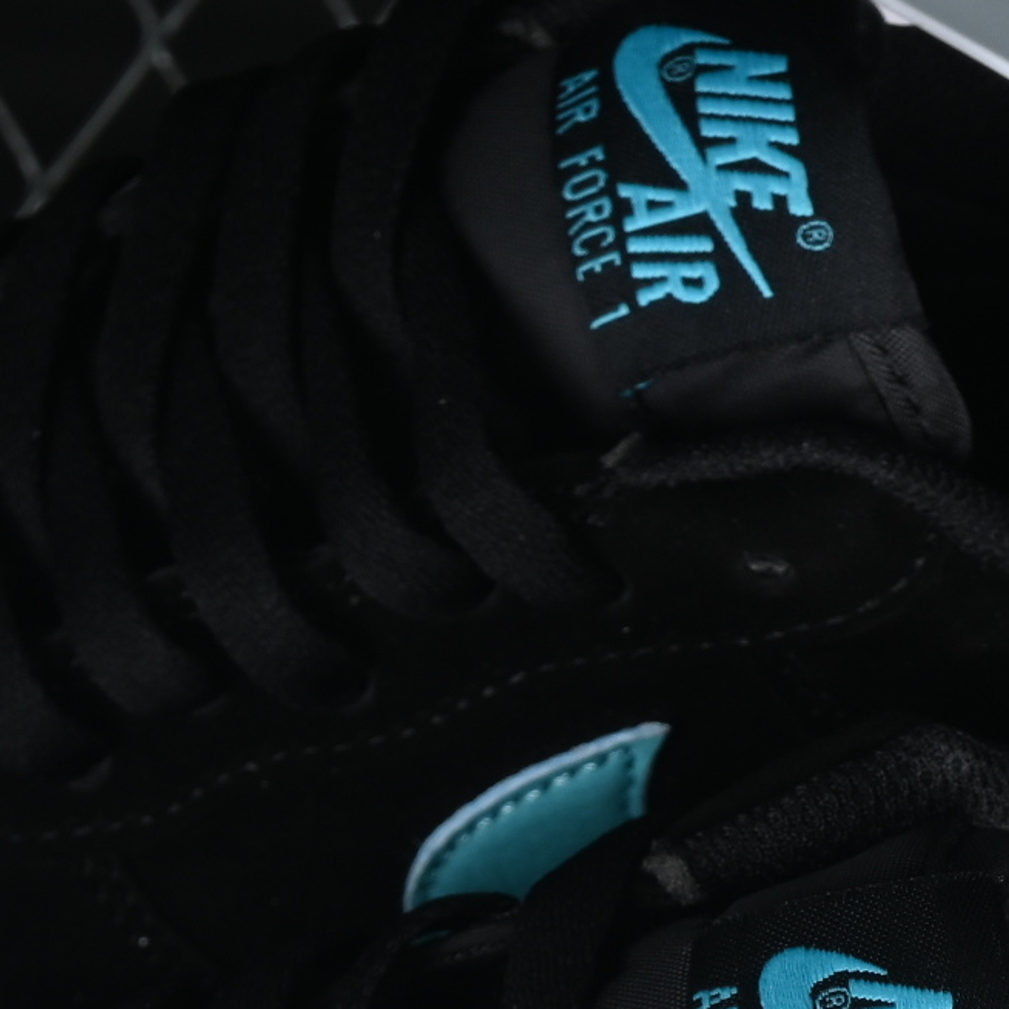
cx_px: 496
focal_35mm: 271
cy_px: 1125
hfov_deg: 6.5
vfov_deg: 6.4
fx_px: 8937
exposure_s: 1/50
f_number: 6.3
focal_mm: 50
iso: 160
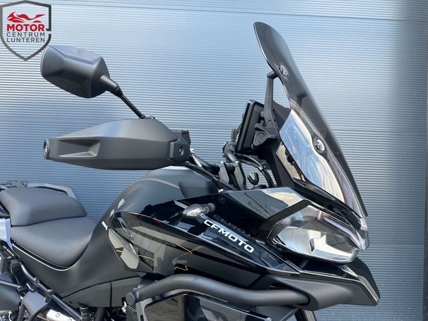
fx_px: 297
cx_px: 214
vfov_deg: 56.8
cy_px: 160
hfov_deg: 71.6
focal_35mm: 24
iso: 64
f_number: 1.78
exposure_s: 1/121
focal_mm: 6.86
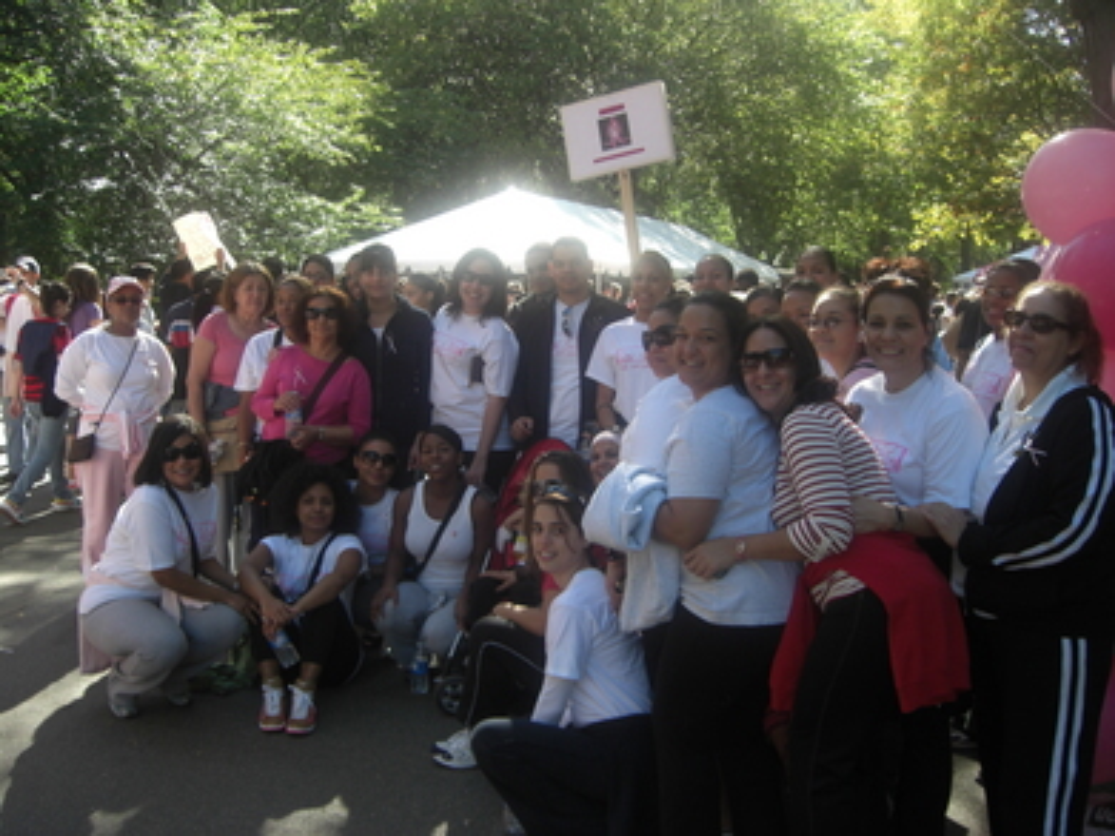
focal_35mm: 38
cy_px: 418
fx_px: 1224
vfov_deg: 37.7
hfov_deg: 49.0
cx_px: 558
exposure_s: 1/200
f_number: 2.8
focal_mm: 7.9
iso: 80
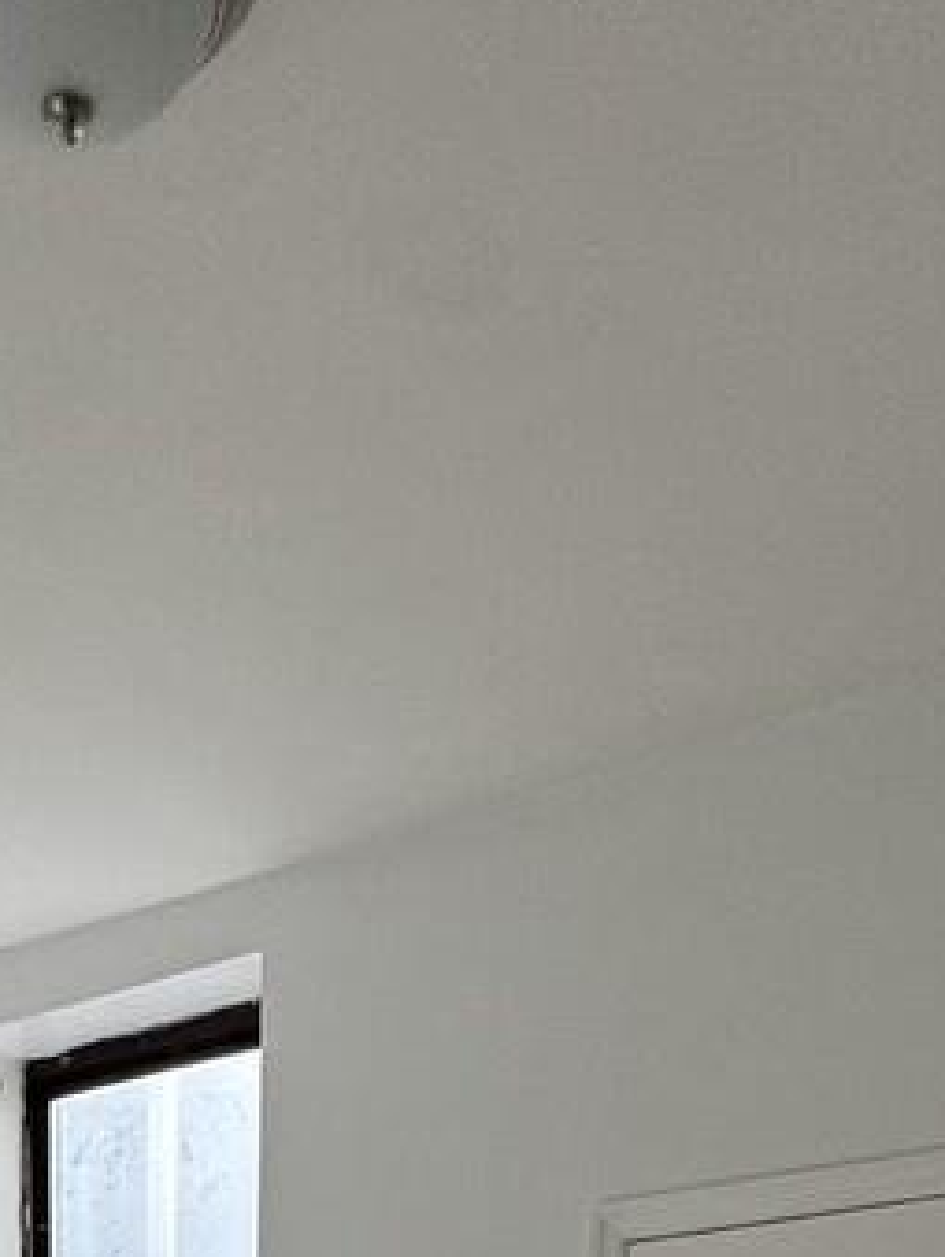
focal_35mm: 55
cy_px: 2208
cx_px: 59
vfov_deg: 22.4
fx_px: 1998
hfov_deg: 25.6
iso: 100
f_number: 2.2
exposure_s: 1/99
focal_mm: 2.22
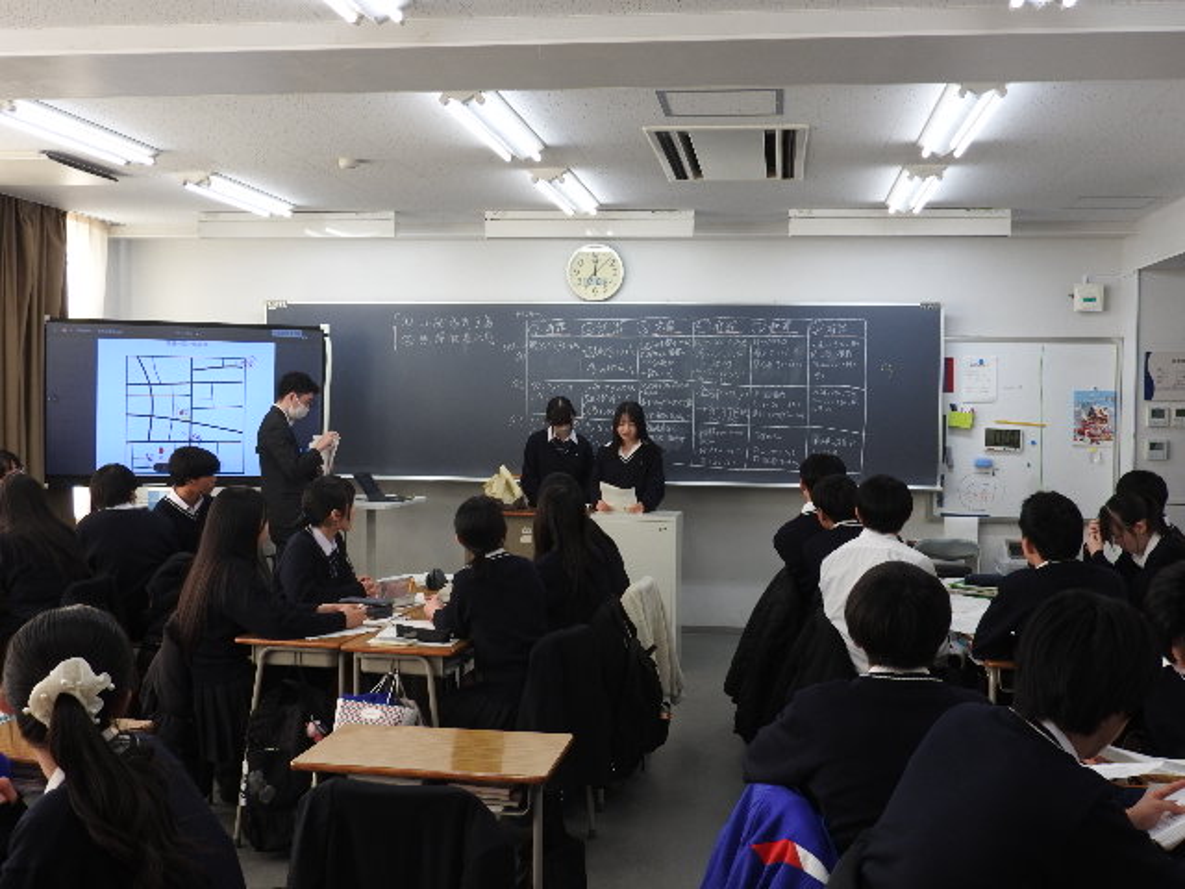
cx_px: 592
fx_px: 1369
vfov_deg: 36.0
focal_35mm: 40
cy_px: 444
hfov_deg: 46.8
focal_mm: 7.2
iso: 100
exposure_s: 1/50
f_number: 3.8
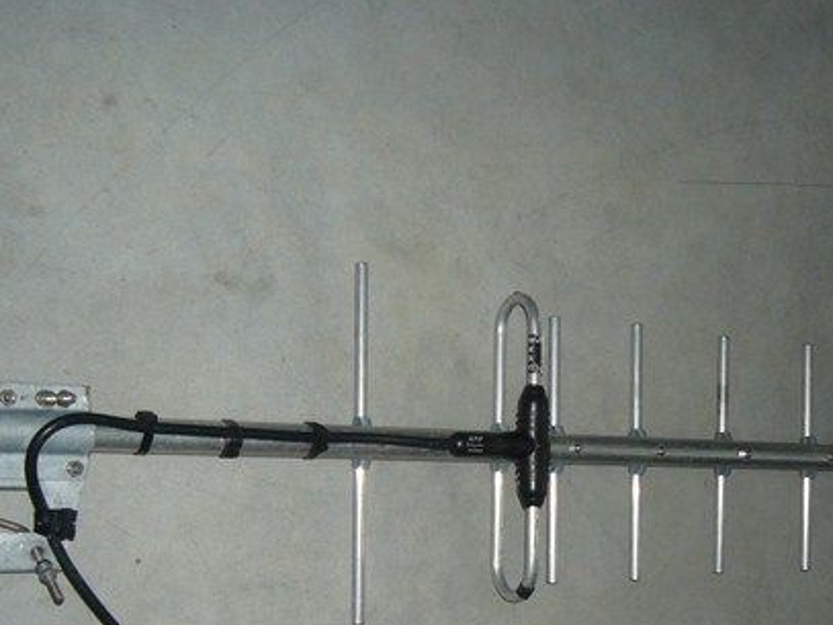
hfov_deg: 34.9
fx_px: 1323
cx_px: 458
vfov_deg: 26.3
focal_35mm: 55
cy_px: 457
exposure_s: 1/60
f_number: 2.8
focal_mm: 5.8
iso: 100
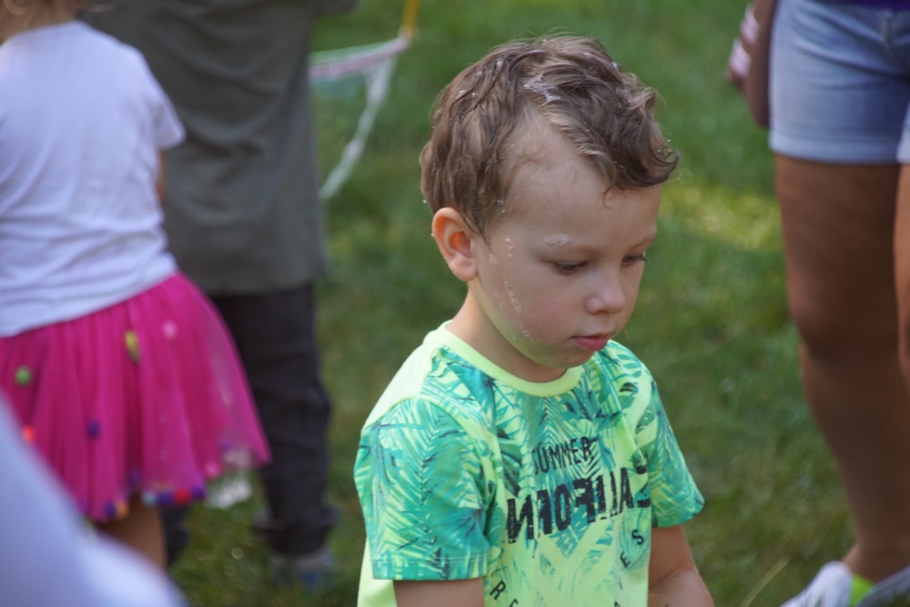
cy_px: 304
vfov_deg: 6.5
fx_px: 5309
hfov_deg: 9.8
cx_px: 455
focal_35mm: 210
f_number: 5.6
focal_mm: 140
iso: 500
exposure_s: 1/250
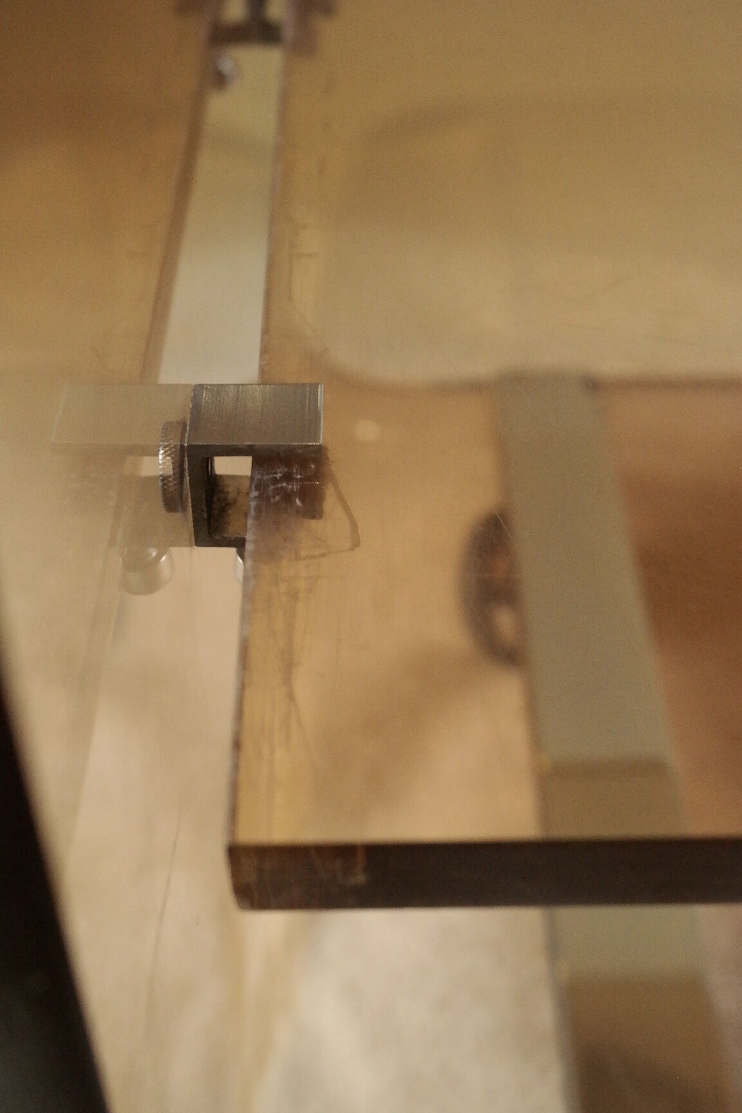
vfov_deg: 40.3
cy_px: 556
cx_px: 371
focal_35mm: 49
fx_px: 1515
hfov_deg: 27.5
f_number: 5.6
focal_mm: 32
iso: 3200
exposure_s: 1/30
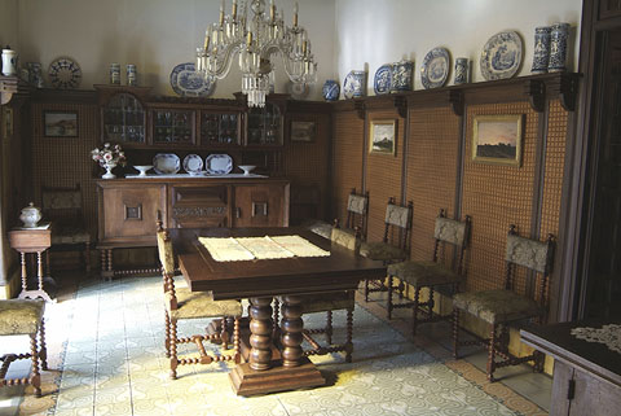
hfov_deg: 61.9
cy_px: 208
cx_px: 310
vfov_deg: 43.7
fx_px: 518
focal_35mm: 30
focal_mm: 20
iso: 100
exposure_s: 2
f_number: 13
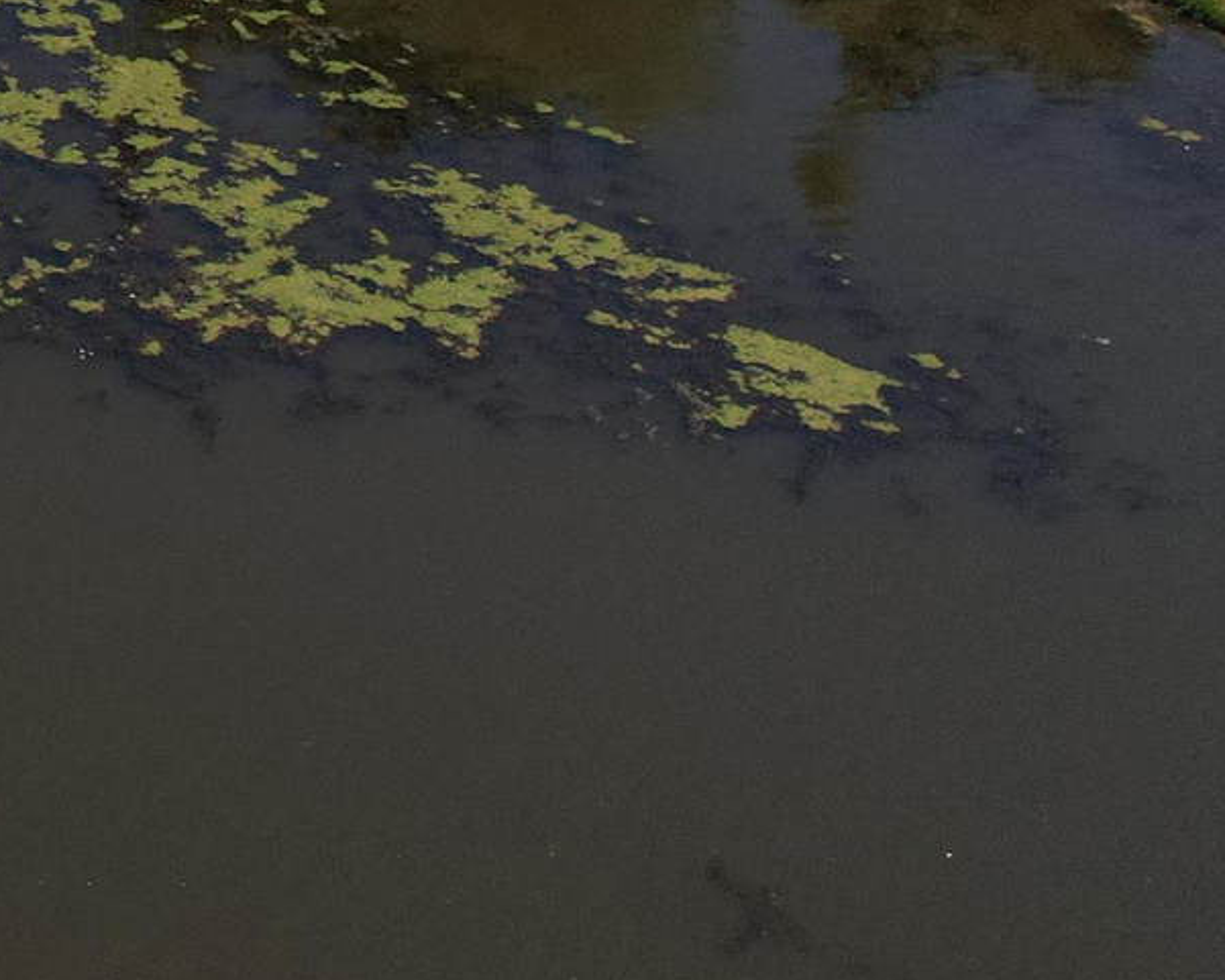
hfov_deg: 17.9
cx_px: -891
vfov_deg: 16.0
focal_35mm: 88
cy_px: -500
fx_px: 3191
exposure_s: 1/240
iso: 400
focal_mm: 8.38
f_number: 2.8
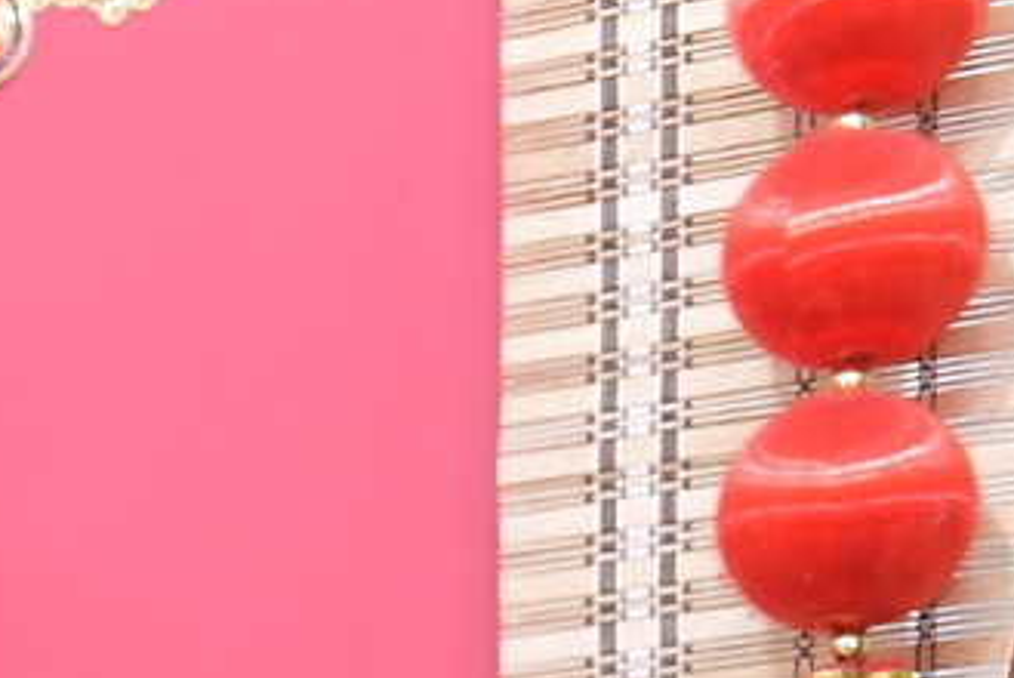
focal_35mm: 255
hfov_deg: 6.9
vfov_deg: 5.0
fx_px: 7189
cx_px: -2413
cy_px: 2447
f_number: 4.5
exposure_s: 1/200
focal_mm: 35
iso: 1000
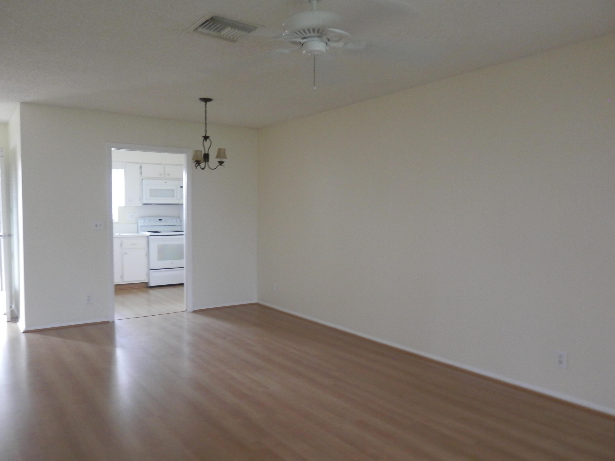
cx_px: 290
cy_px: 239
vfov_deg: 51.3
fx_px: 480
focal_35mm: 27
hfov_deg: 65.3
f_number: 3
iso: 200
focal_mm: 4.5
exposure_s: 1/20
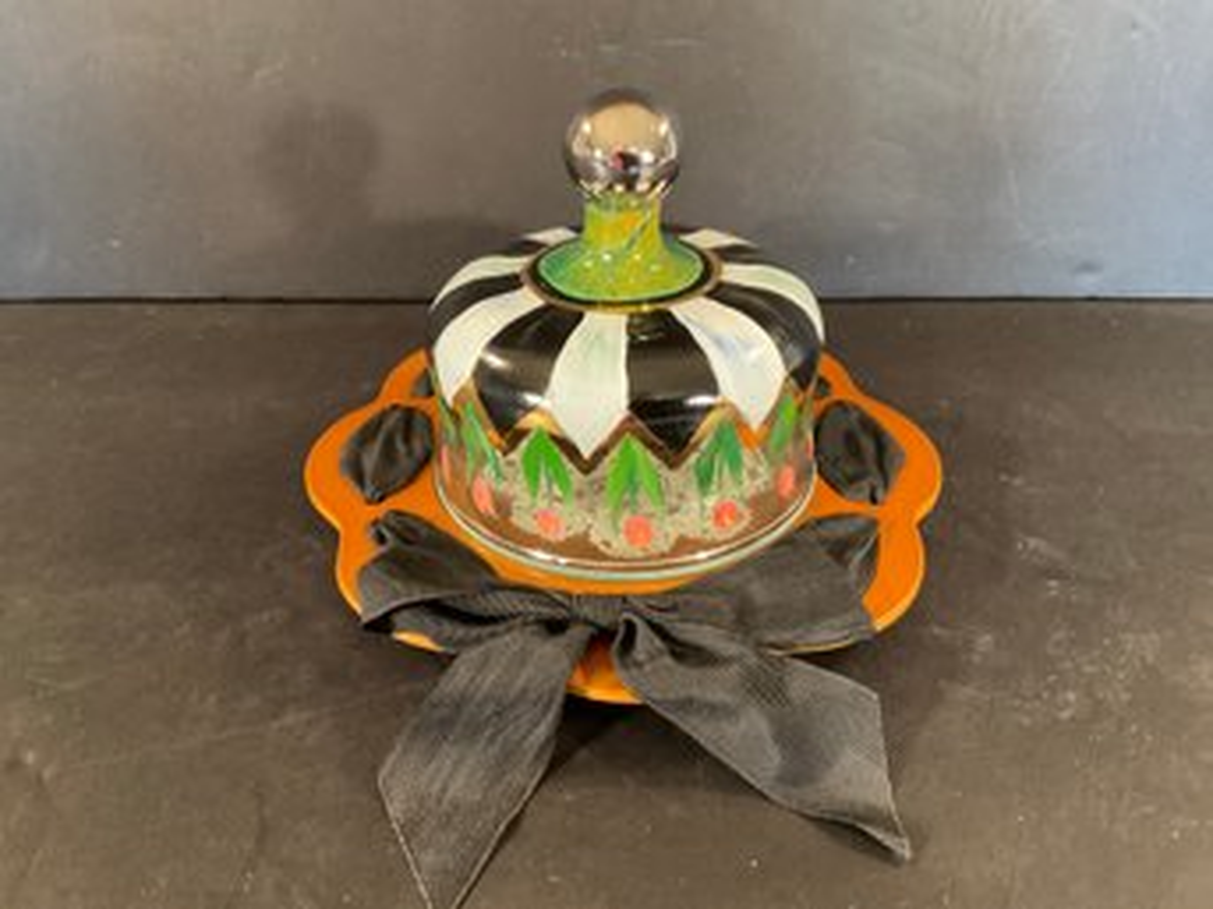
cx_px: 606
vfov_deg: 48.2
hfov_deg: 61.7
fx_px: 1016
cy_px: 454
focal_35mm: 29
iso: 250
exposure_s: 1/30
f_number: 1.8
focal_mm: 3
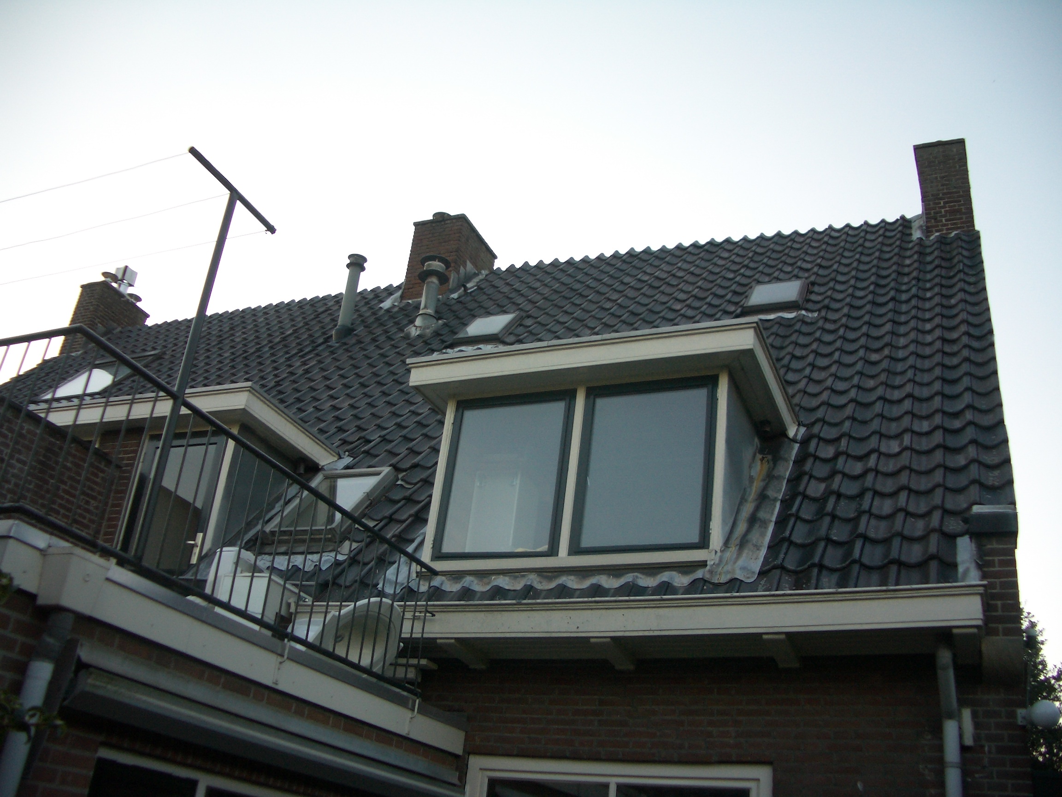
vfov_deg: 40.7
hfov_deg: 52.6
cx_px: 531
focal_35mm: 35
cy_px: 398
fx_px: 1074
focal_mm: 5.8
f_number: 2.6
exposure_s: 1/200
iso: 50
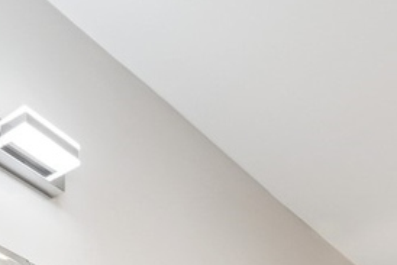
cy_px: 730
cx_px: 332
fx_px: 783
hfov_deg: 27.7
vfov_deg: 12.3
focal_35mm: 71
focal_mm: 12
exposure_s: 1/5
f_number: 10
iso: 100
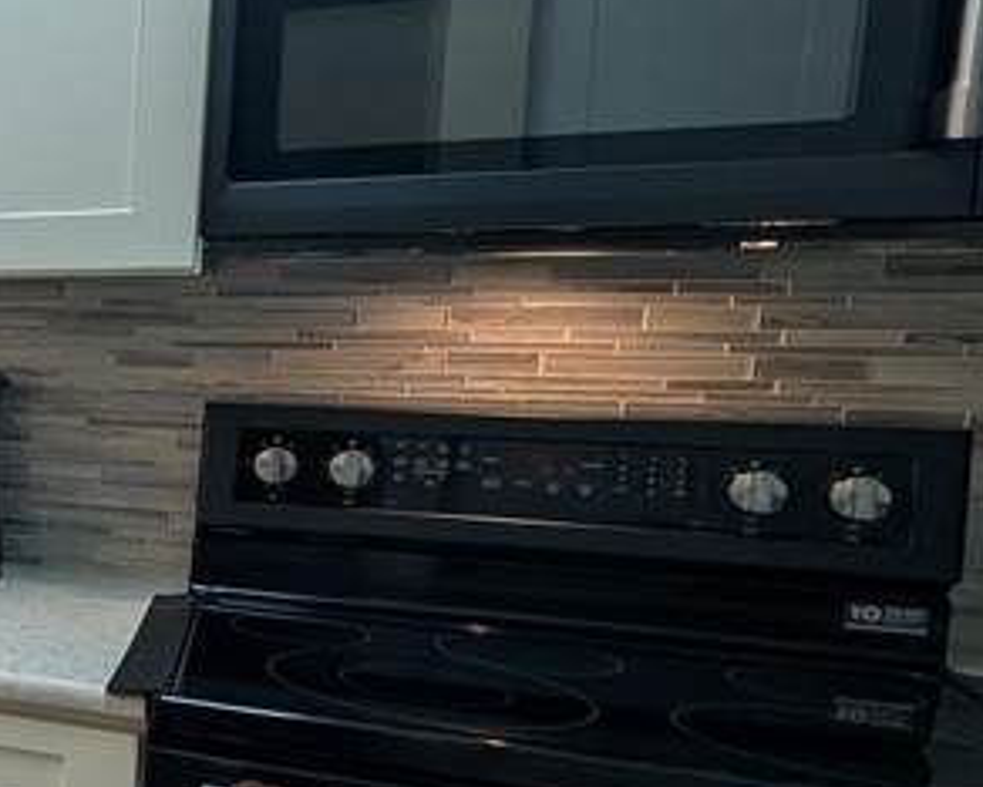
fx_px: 1194
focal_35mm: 41
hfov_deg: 27.9
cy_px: 457
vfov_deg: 36.4
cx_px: -523
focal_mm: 2.02
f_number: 1.7
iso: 55
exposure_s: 1/120
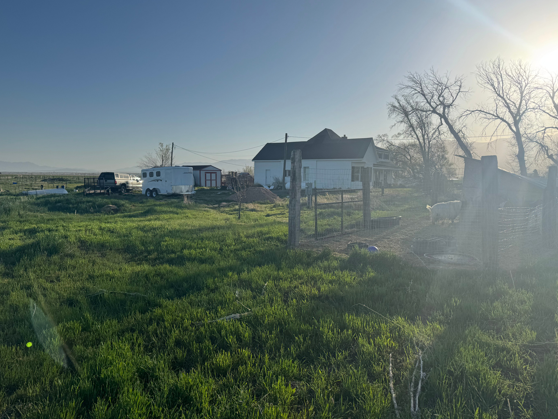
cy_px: 202
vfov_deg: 54.9
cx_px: 289
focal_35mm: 25
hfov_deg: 69.4
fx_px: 403
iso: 80
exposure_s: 1/7937
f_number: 1.78
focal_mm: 6.76
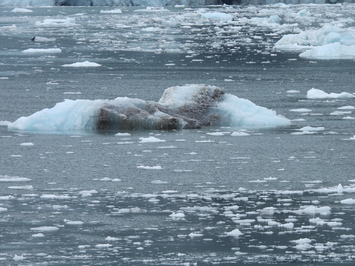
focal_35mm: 550
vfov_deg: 2.7
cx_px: 178
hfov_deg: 3.6
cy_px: 133
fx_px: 5640
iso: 100
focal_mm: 98.1
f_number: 5
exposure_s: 1/500
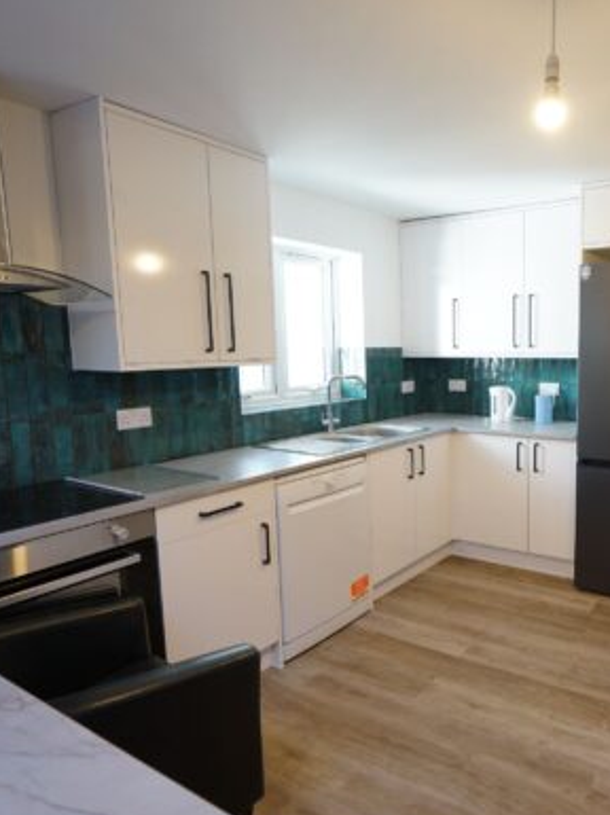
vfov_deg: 71.6
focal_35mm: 24
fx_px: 565
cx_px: 477
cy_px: 415
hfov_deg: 53.4
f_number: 4.5
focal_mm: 16
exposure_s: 1/50
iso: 400
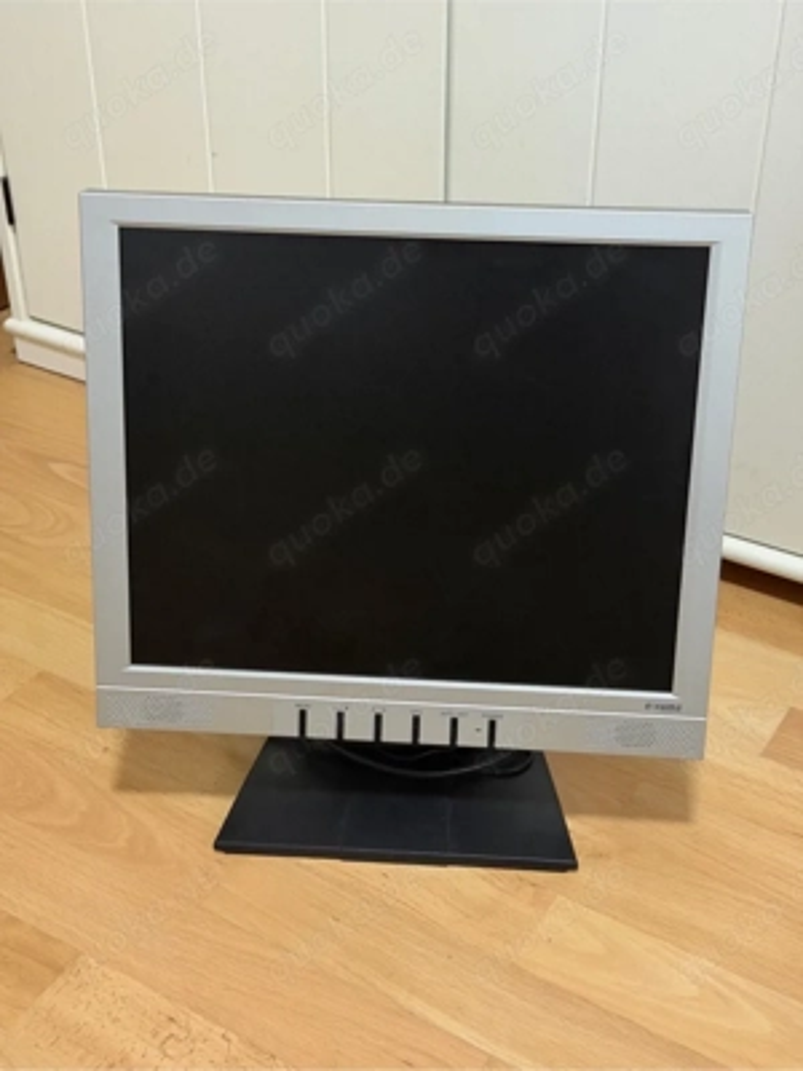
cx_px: 402
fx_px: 1485
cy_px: 536
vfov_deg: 39.7
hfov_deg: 30.3
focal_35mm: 48
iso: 800
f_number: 1.78
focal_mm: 6.76
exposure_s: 1/29
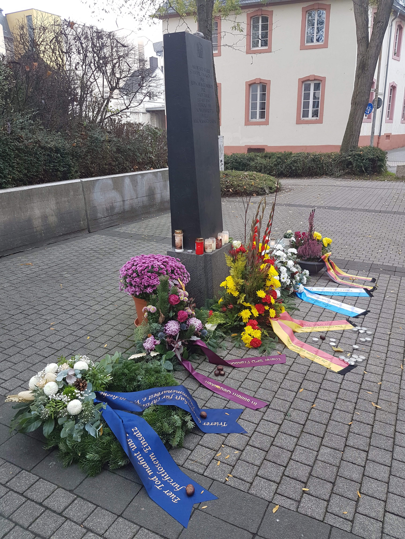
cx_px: 202
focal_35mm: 26
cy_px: 270
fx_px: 406
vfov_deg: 67.3
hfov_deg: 53.1
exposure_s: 1/100
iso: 40
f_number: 1.7
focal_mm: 4.2
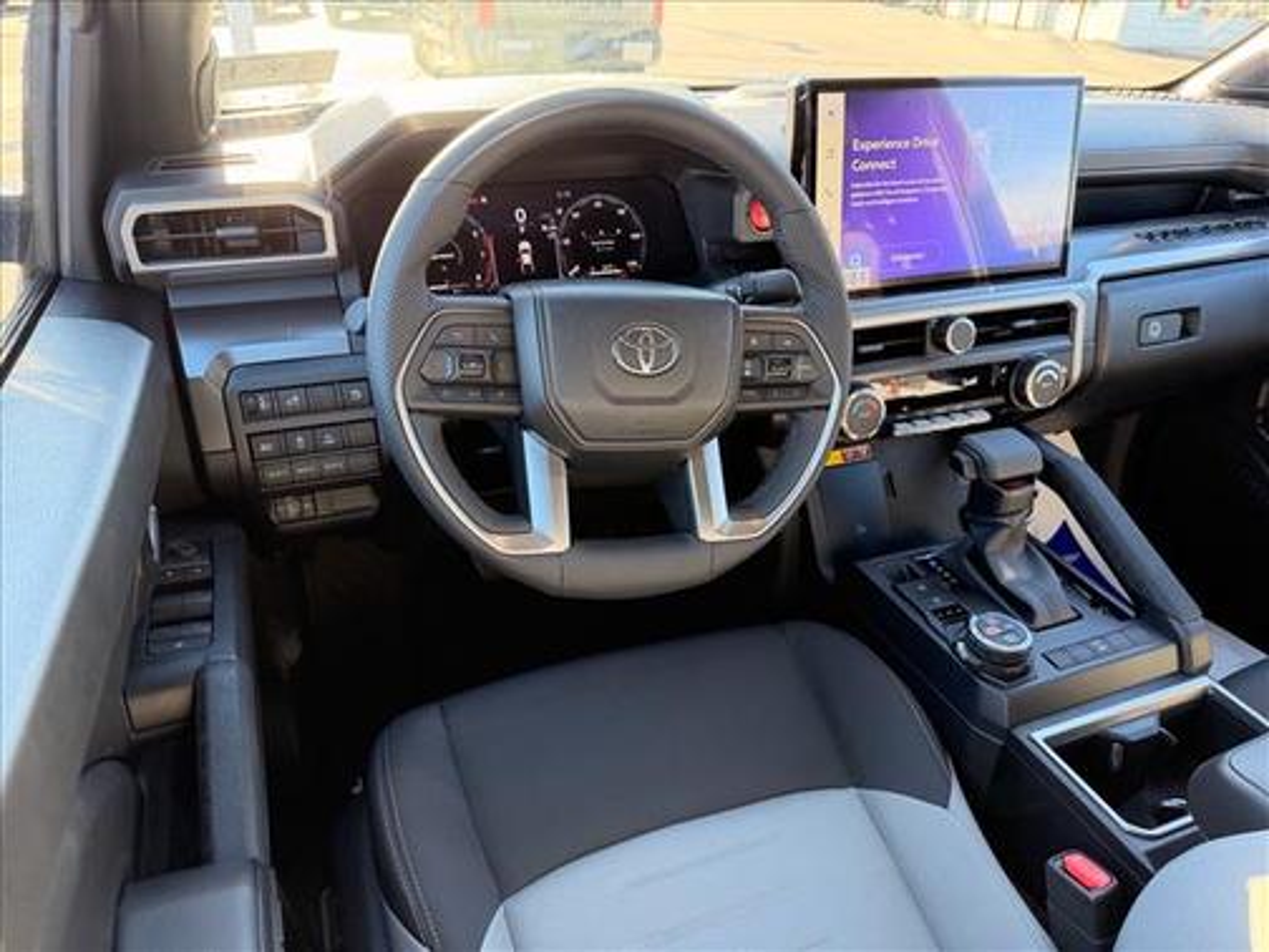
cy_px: 476
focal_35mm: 24
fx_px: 880
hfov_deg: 71.6
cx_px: 634
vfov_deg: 56.8
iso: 200
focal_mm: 6.76
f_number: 1.78
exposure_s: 1/109
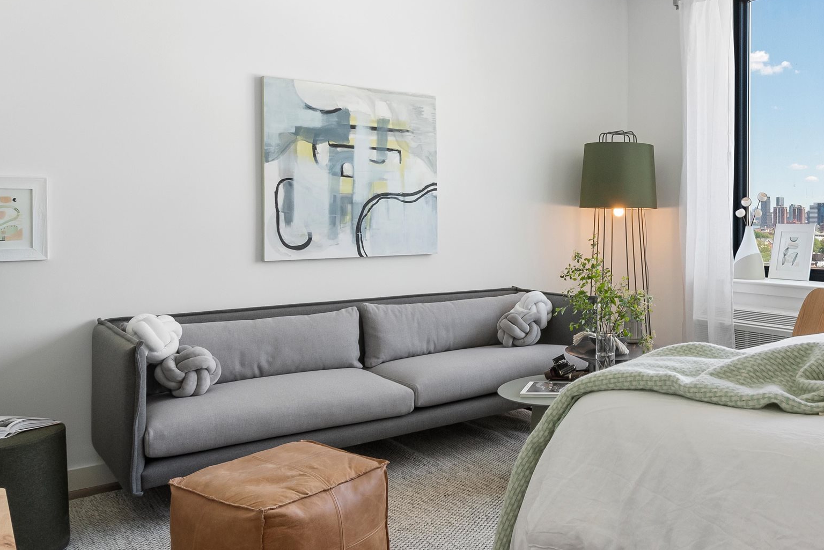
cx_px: 647
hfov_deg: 55.0
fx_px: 733
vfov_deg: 40.9
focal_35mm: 32
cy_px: 217
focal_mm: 16
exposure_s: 1/10
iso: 500
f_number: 18
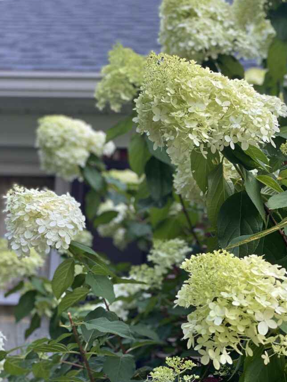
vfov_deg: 31.2
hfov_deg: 23.6
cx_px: 139
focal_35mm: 62
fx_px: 686
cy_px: 199
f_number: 2
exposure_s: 1/122
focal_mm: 6
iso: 80
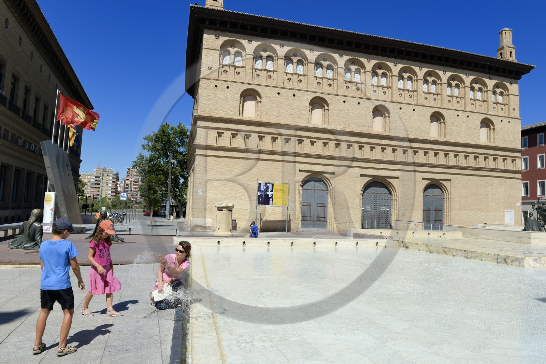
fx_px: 364
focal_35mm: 24
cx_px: 273
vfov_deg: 53.1
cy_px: 182
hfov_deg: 73.8
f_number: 9
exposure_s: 1/400
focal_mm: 24
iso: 100
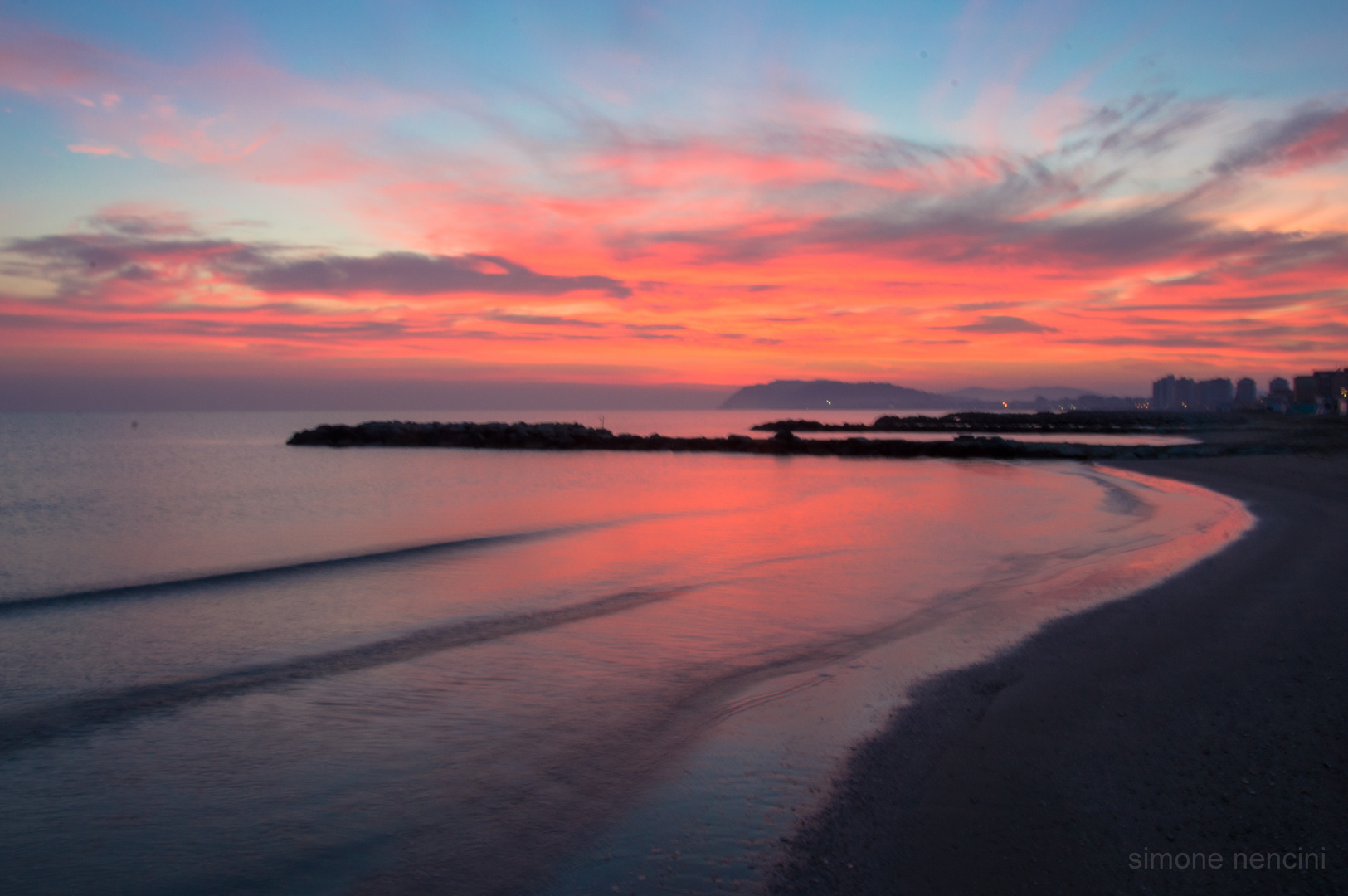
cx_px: 674
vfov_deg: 41.6
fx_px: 1178
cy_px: 448
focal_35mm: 32
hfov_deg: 59.5
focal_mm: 21
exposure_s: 1/1.25
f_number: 25
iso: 200
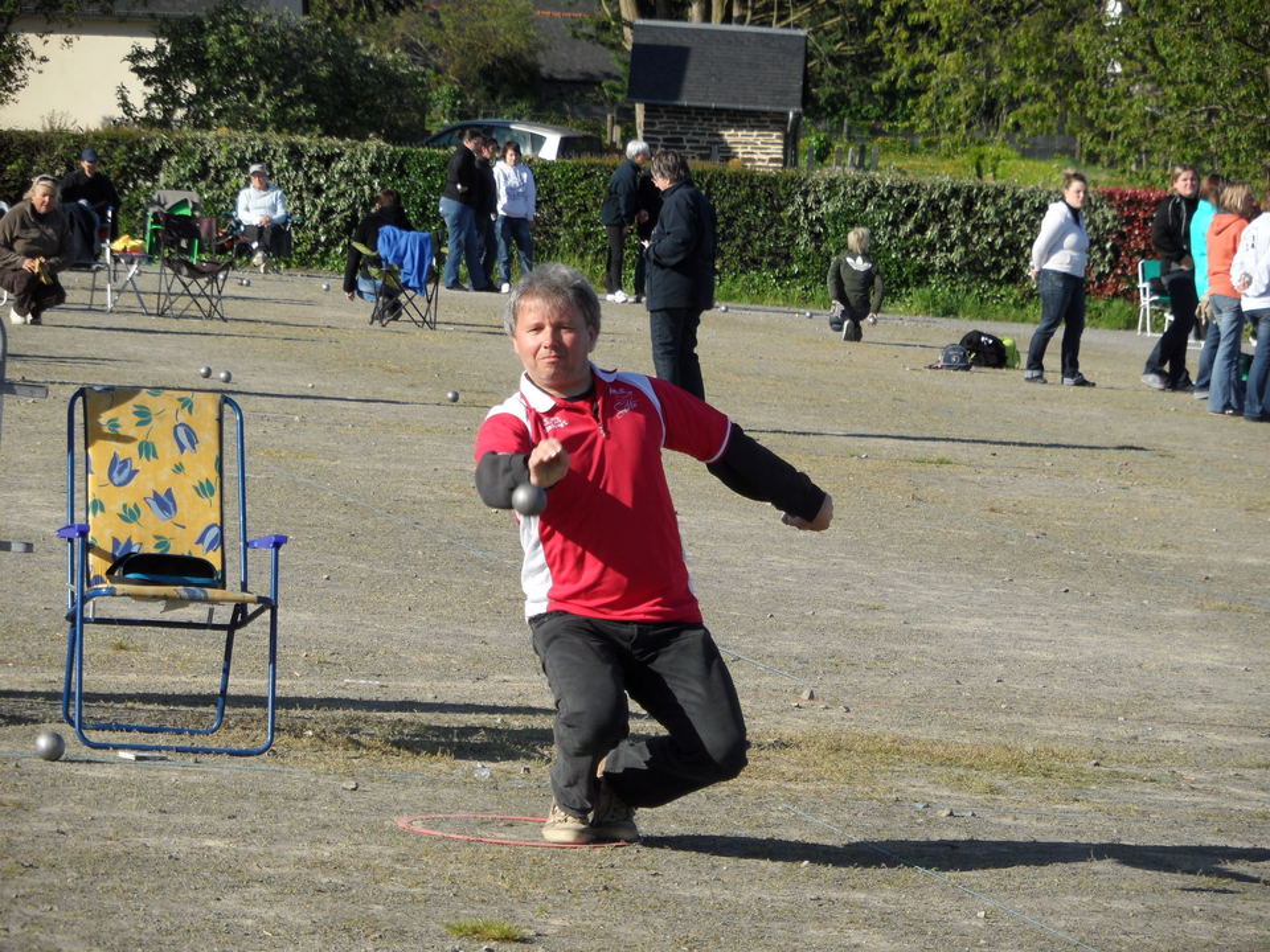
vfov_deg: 8.2
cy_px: 476
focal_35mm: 180
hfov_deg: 11.0
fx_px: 6604
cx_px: 635
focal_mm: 29.7
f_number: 4.4
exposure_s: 1/350
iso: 80
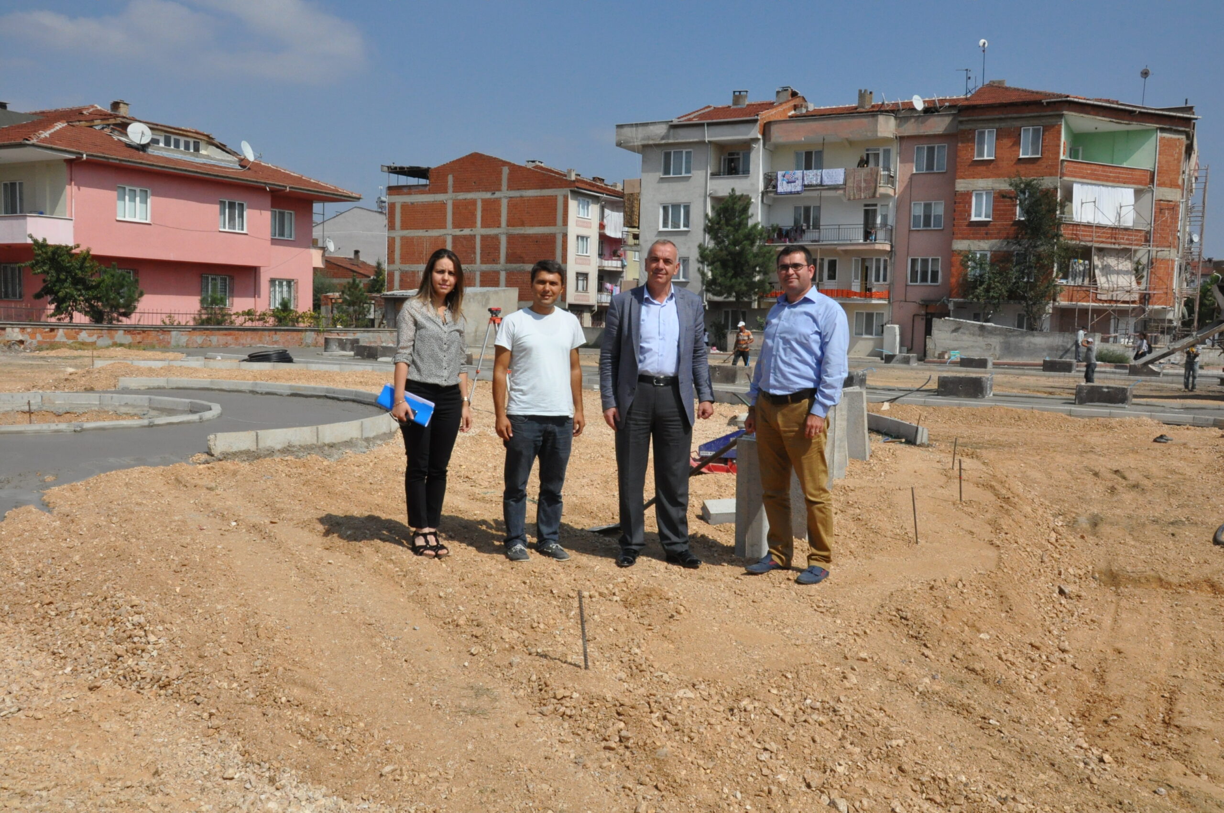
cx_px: 612
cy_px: 406
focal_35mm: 32
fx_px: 1070
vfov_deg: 41.6
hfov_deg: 59.6
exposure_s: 1/1000
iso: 1250
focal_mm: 21
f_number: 16
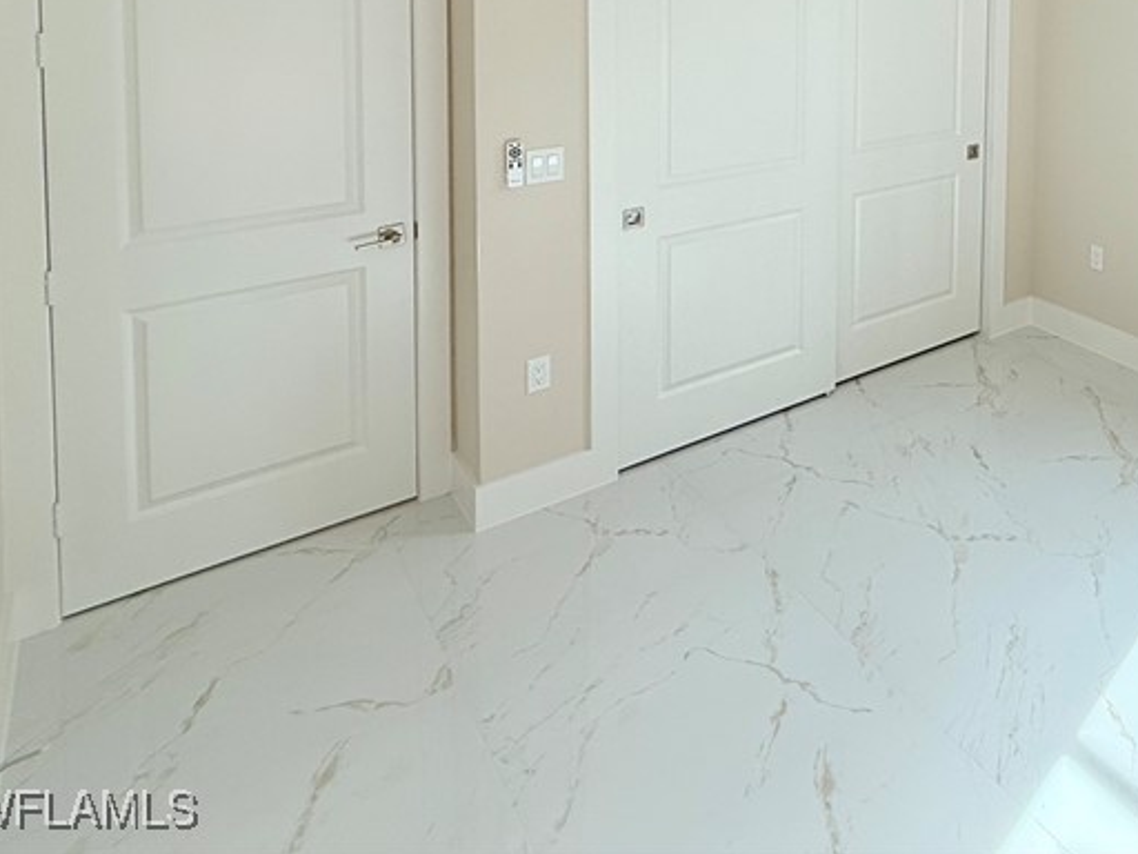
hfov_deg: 53.8
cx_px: 1062
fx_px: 920
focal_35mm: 28
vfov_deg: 43.0
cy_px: 4
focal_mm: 2.22
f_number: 2.2
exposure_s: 1/198
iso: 64
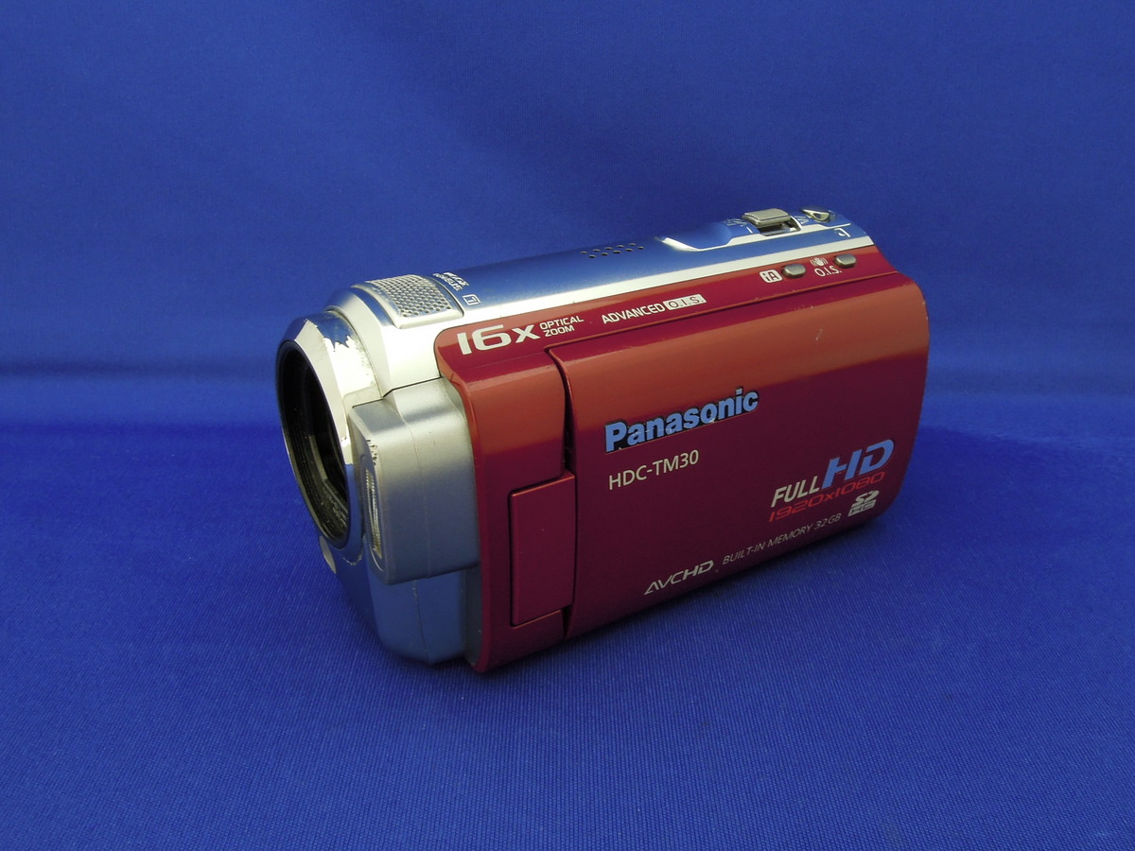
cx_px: 568
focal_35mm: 31
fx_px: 1016
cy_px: 426
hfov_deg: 58.4
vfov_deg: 45.4
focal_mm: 5.5
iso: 160
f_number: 7.5
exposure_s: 1/3
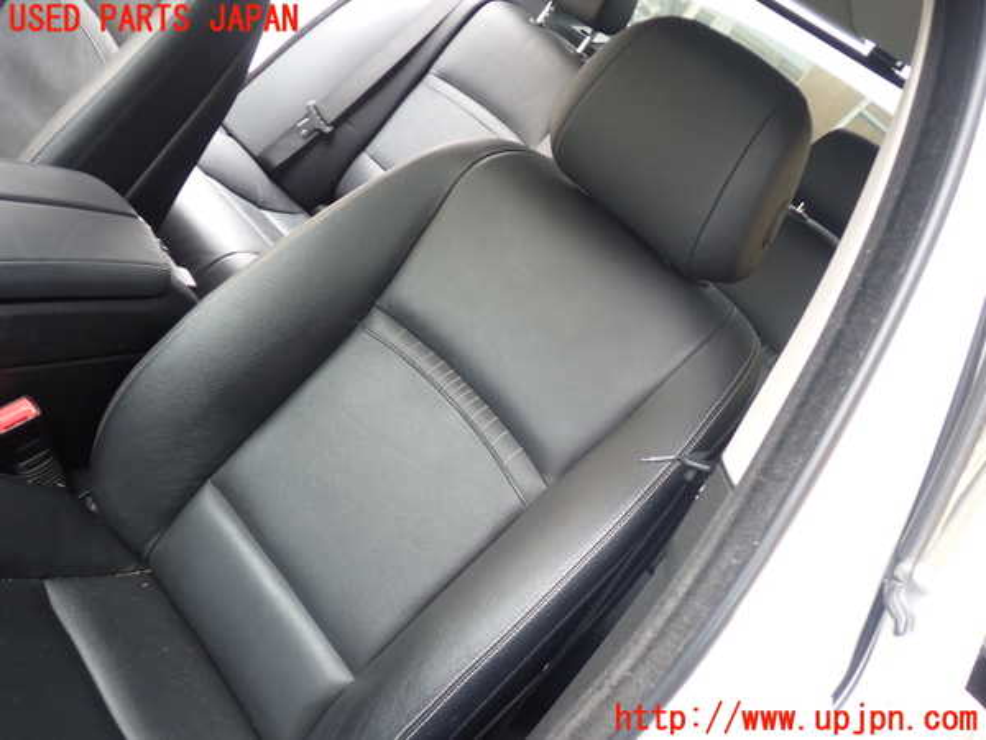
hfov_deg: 60.0
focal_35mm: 30
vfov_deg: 46.8
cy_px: 370
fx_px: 855
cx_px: 493
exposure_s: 1/40
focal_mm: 5.4
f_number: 2.3
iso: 200
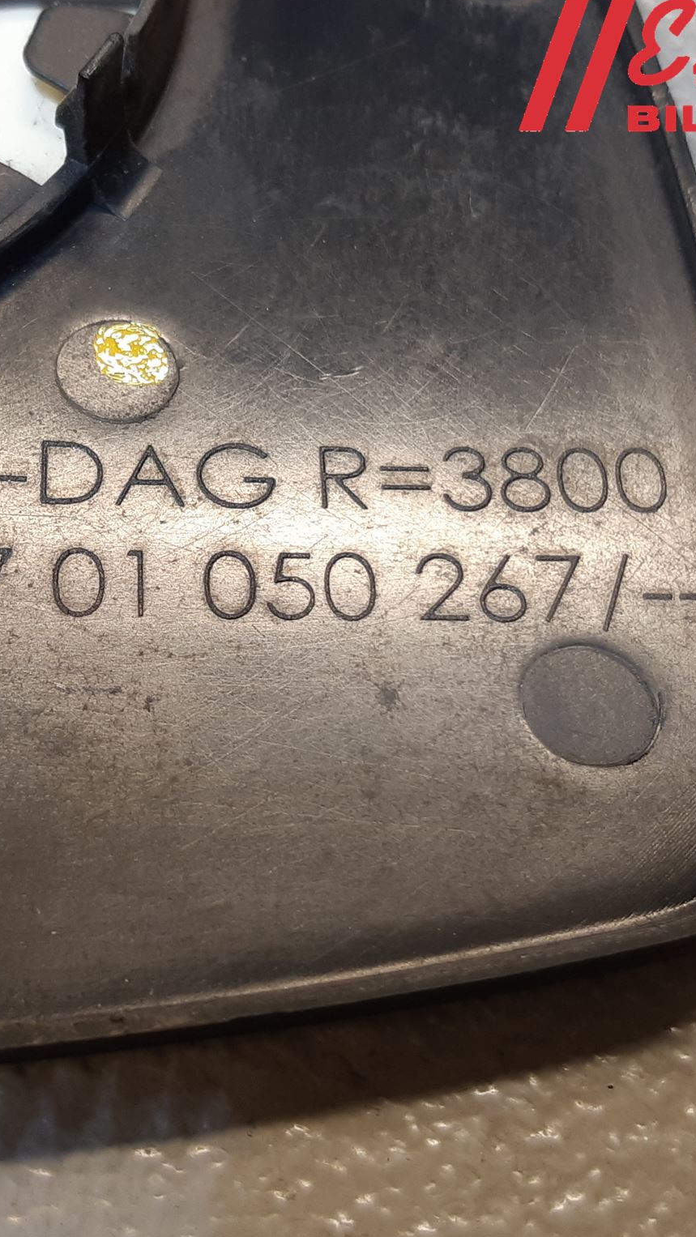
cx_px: 186
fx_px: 1247
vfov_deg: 52.8
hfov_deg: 30.7
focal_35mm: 38
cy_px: 616
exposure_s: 1/50
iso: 64
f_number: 1.7
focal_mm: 3.93
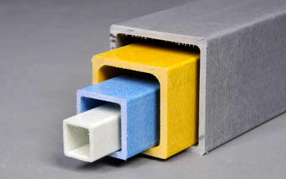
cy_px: 96
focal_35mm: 127
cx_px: 143
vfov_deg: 10.3
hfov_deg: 16.4
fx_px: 990
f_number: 14
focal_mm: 80
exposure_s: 1/160
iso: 200
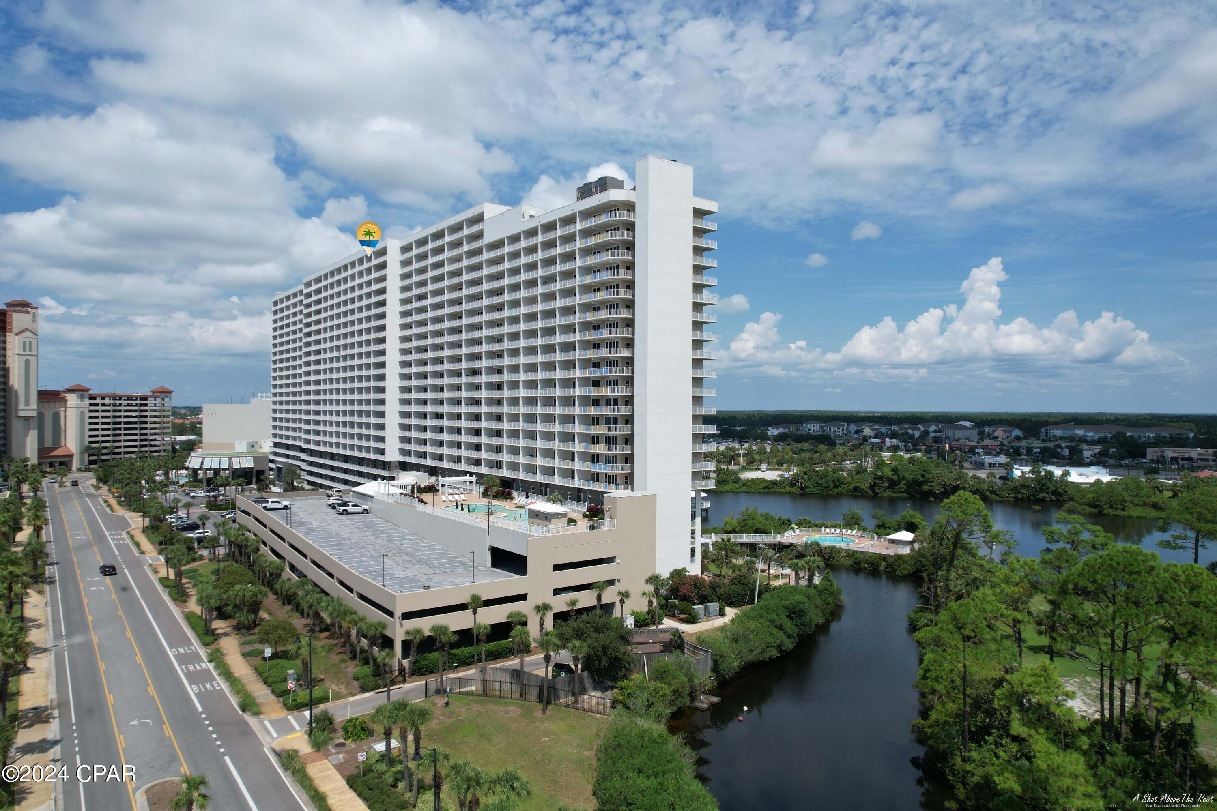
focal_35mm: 22
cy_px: 406
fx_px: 744
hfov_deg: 78.6
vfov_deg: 57.2
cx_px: 608
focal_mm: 8.38
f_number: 2.8
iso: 100
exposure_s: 1/3000
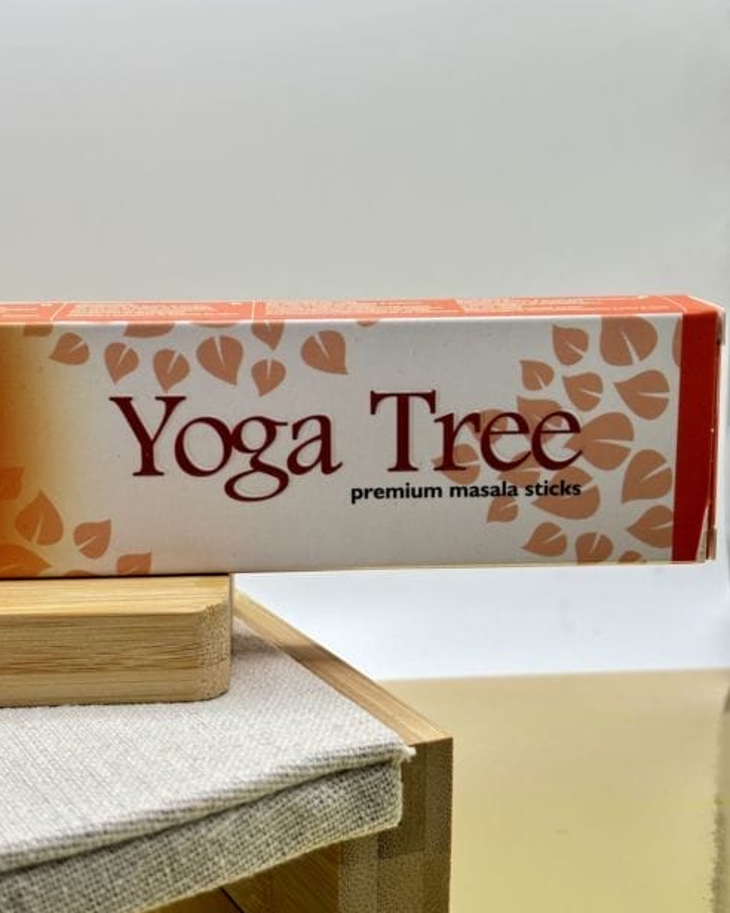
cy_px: 482
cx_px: 361
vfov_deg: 34.1
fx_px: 1485
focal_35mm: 55
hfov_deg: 27.6
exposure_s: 1/100
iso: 32
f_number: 1.6
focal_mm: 5.96
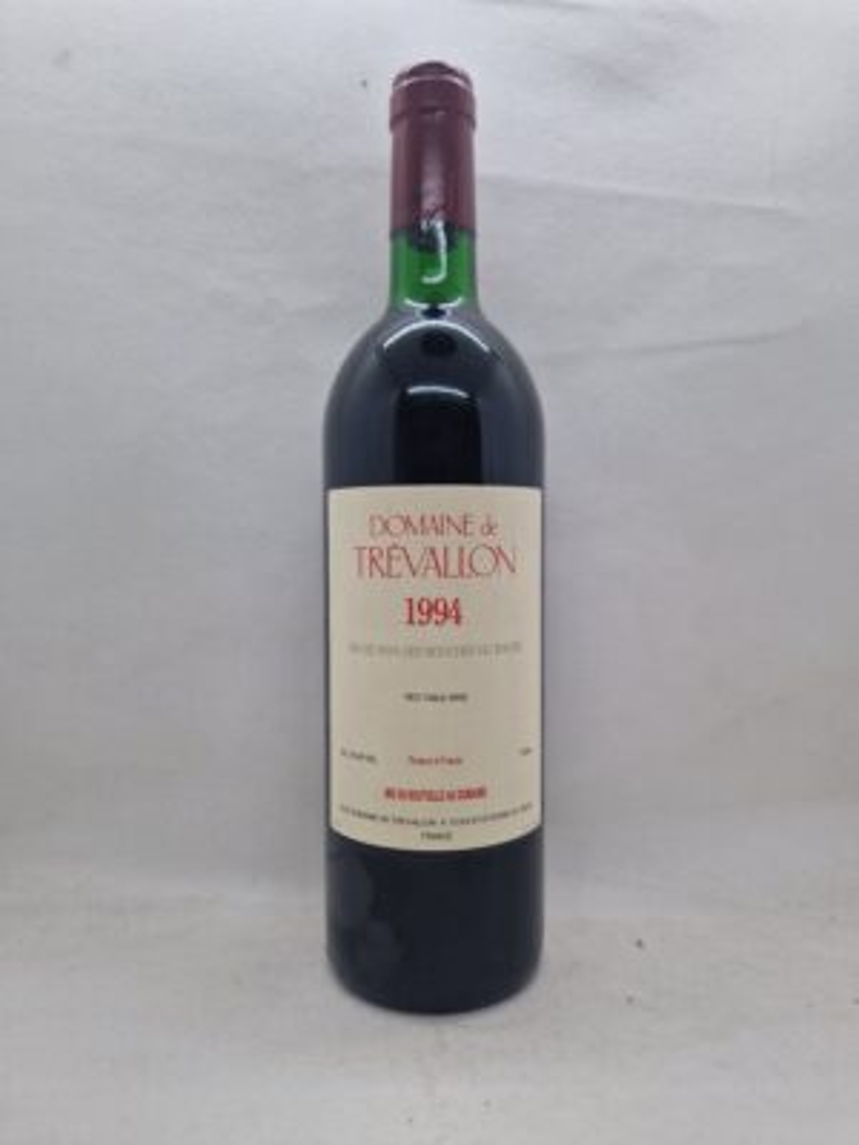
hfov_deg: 58.9
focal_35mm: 23
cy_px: 572
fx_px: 761
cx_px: 430
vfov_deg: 73.9
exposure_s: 1/610
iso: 50
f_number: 1.8
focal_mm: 5.4
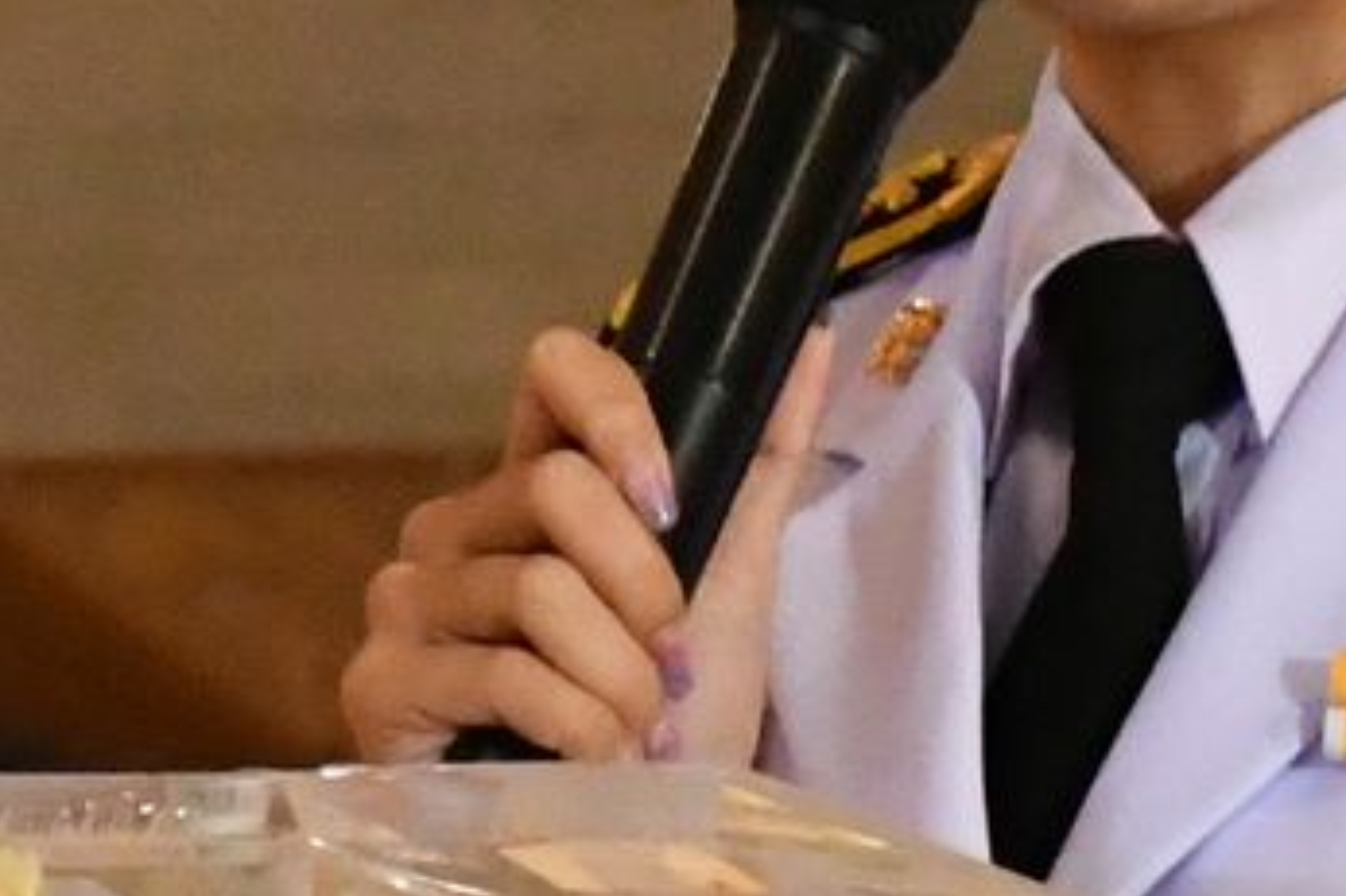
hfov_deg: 2.3
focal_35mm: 915
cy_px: 301
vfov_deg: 1.5
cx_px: 1117
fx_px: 34193
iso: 5000
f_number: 5.3
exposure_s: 1/125
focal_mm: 85
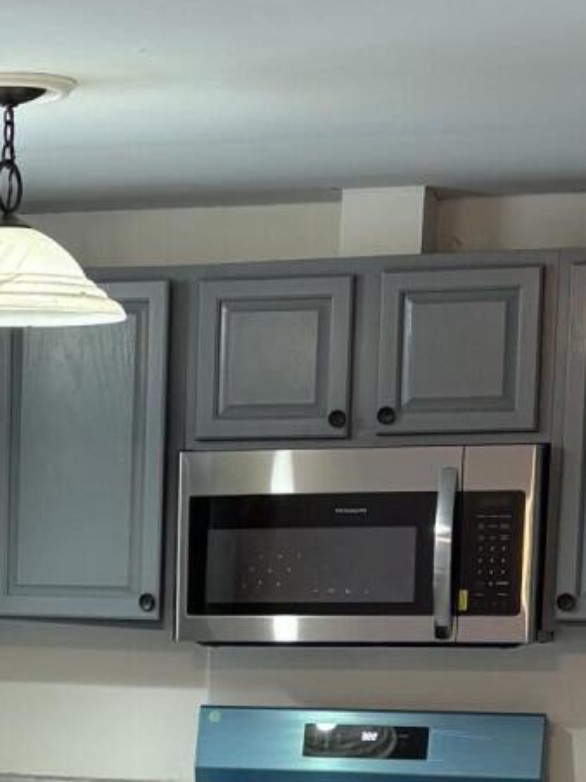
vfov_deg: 16.4
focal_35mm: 115
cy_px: 948
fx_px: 2596
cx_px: -114
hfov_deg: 12.6
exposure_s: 1/60
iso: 125
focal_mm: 5.96
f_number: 1.6
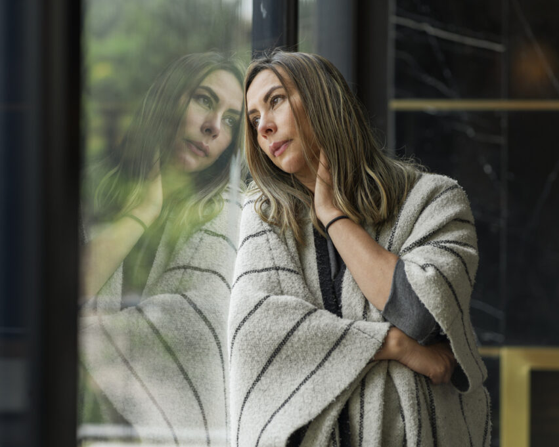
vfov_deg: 16.0
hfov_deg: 20.0
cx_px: 257
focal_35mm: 96
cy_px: 224
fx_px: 1588
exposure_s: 1/100
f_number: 2.8
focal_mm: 85
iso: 200
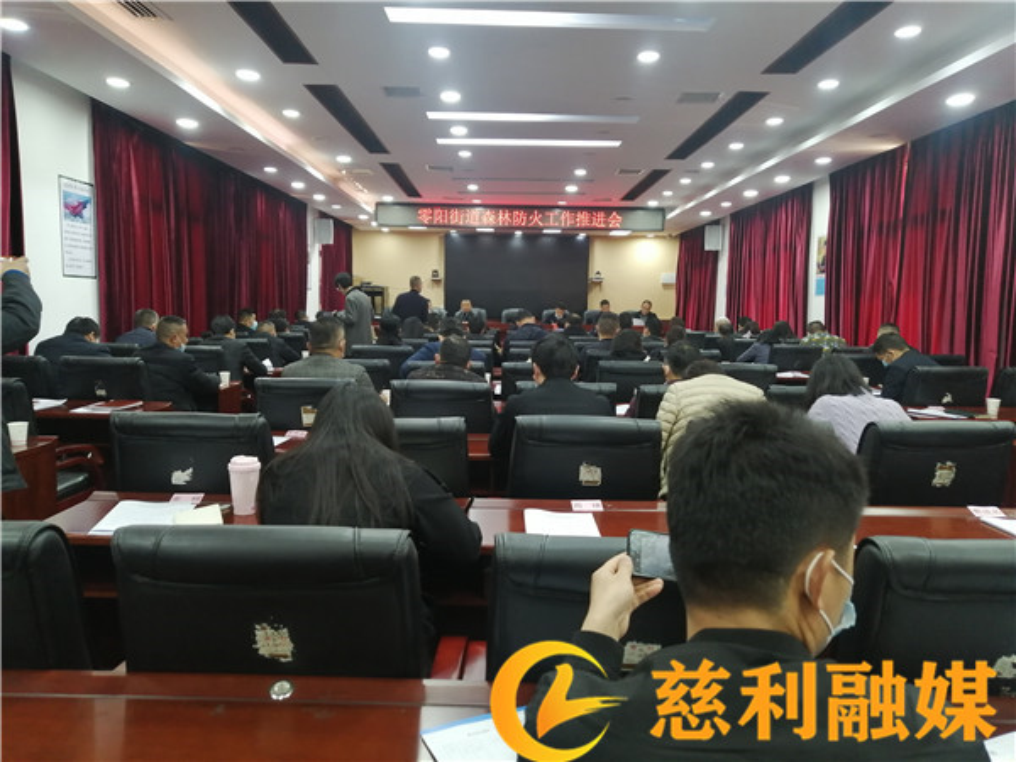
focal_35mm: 27
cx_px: 508
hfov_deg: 65.3
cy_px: 381
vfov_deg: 51.4
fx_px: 792
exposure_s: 1/33.3
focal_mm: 3.88
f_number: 1.8
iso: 200
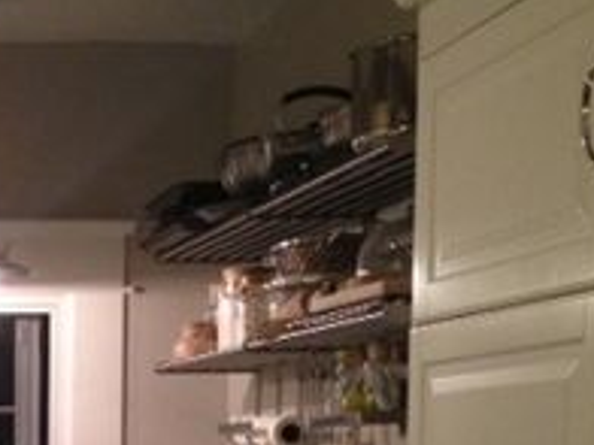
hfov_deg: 17.4
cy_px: 551
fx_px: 1836
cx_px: -158
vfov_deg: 13.4
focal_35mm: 107
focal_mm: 4.28
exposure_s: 1/20
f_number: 2.4
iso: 200
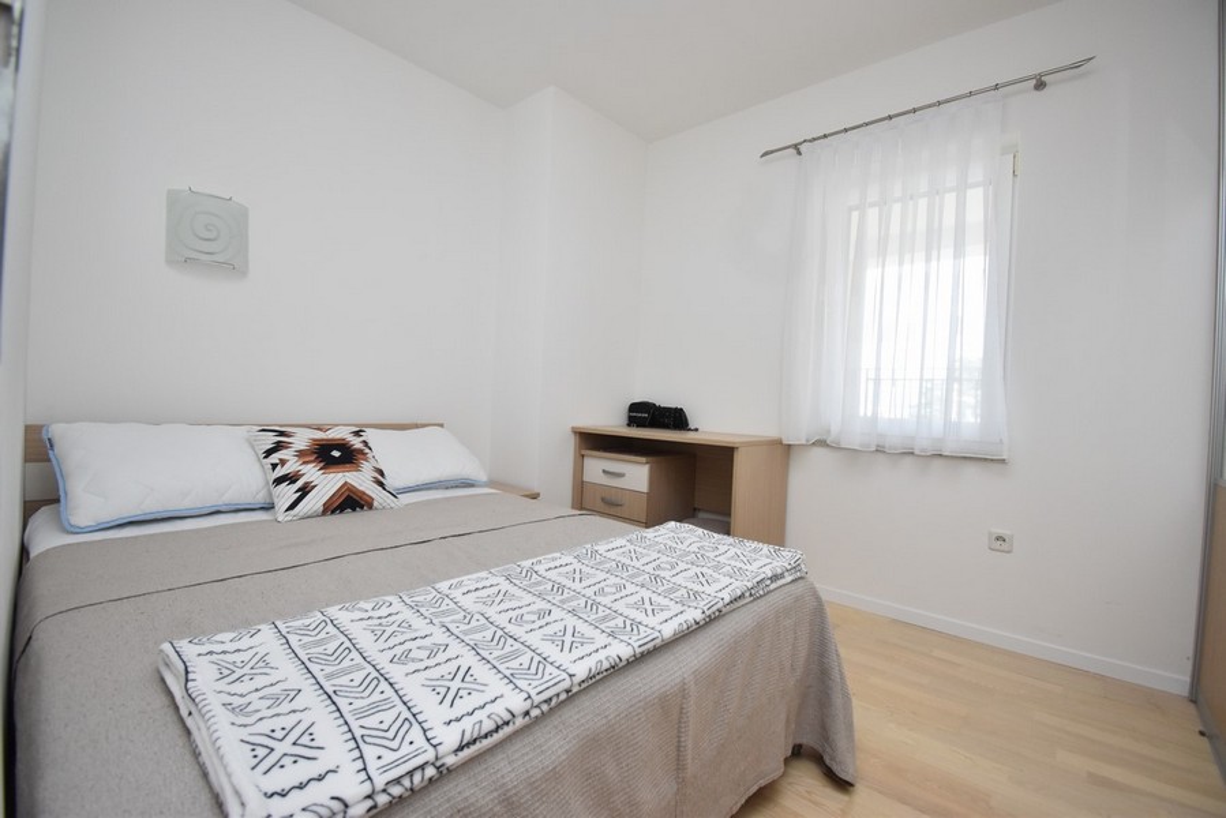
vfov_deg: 77.4
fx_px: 511
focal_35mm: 15
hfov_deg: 100.4
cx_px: 613
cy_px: 409
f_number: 4.5
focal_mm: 10
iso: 800
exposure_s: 1/250
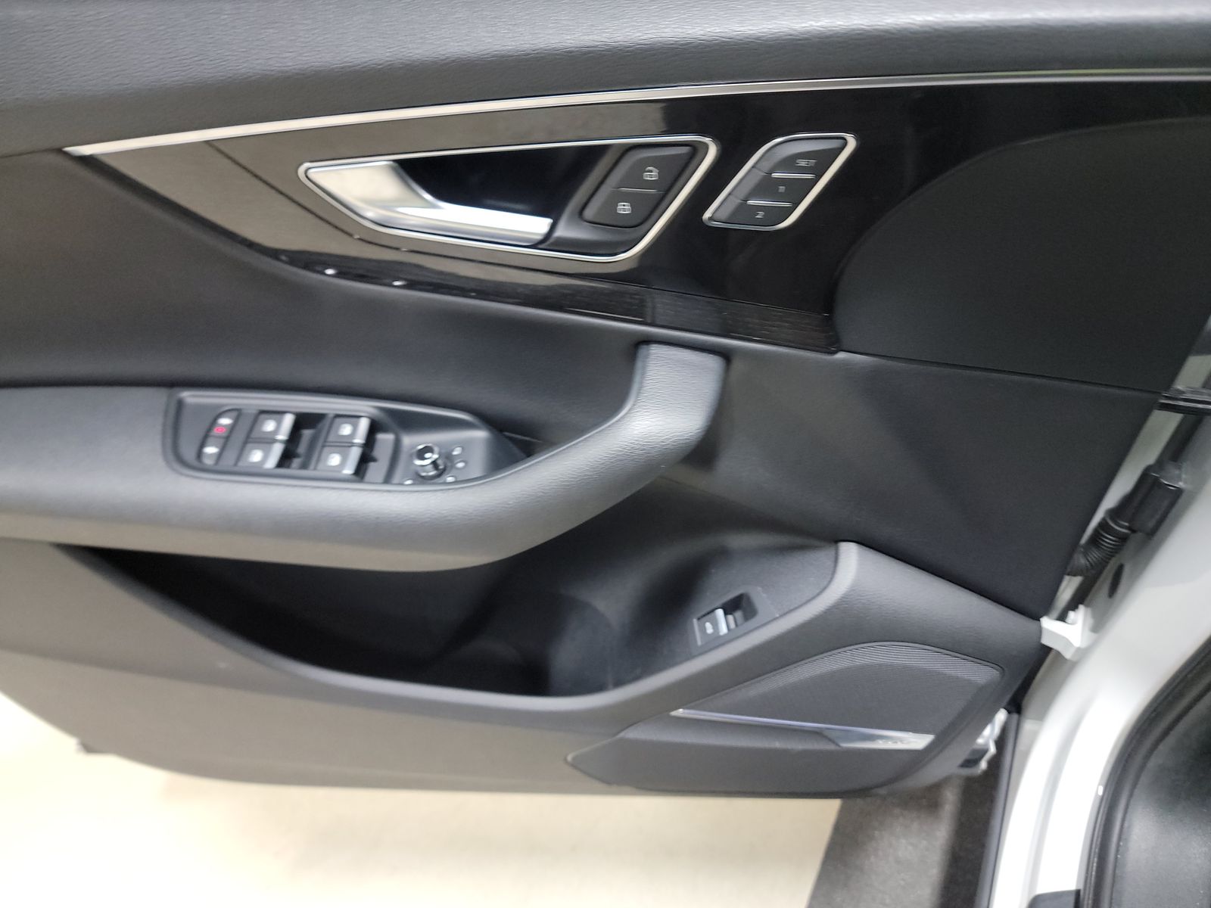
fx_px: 840
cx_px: 606
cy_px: 454
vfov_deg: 56.8
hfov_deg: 71.6
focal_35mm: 24
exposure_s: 1/24
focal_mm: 6.7
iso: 895
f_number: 1.8
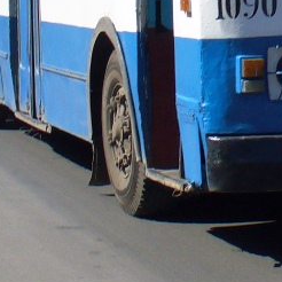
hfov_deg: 12.7
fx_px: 1253
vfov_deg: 12.5
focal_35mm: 136
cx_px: 249
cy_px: -50
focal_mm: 6.1
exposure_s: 1/320
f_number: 5.6
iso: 80
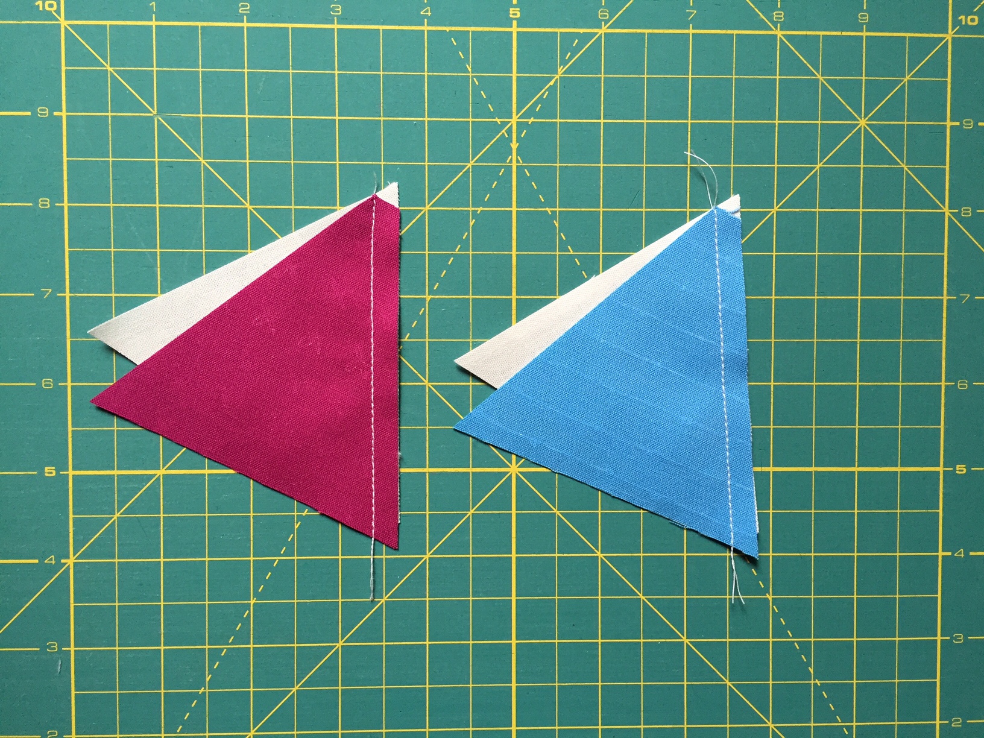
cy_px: 369
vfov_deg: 48.2
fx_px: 824
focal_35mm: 29
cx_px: 492
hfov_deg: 61.7
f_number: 2.2
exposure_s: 1/30
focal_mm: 4.15
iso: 100
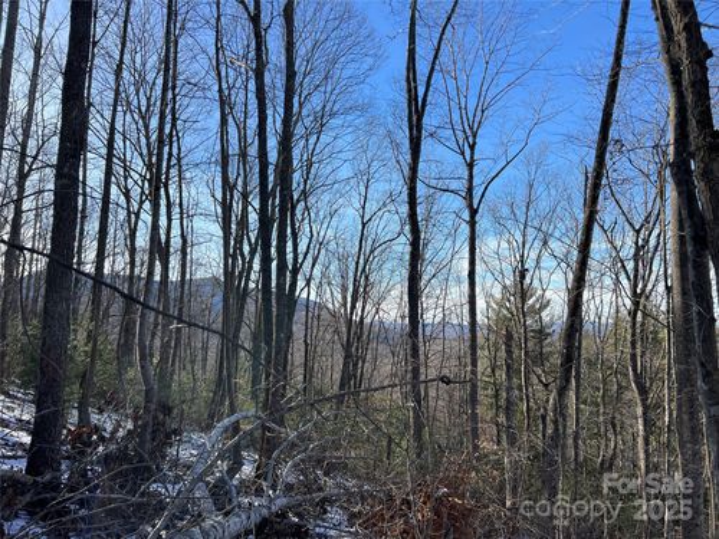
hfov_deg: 67.3
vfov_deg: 53.1
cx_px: 360
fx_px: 540
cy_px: 270
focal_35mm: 26
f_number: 1.5
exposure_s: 1/2353
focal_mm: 5.7
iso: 50
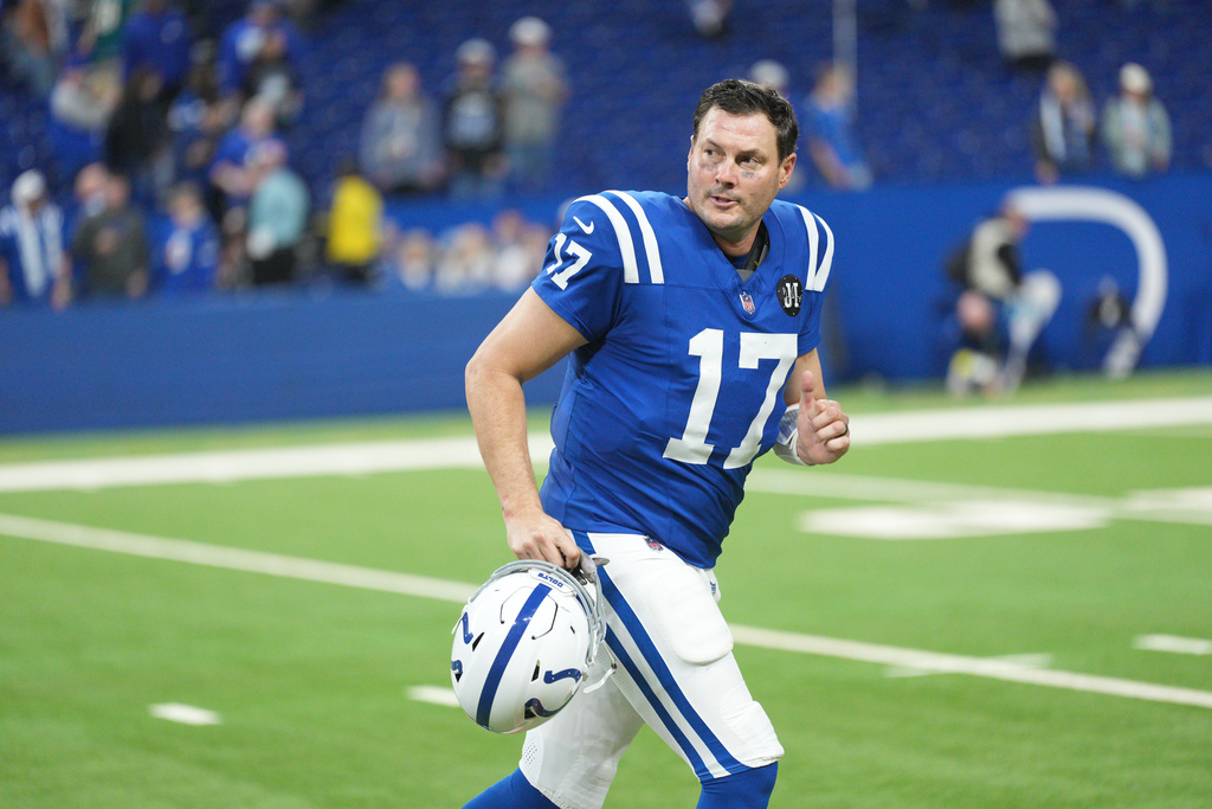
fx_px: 6532
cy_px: 404
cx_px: 606
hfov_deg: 10.6
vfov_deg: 7.1
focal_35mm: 194
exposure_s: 1/2000
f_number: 2.8
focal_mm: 194
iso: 4000
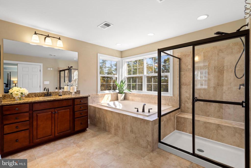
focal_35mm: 16
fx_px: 112
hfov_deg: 96.7
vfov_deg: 73.8
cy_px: 84
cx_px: 126
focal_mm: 16
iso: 320
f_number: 8
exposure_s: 1/13
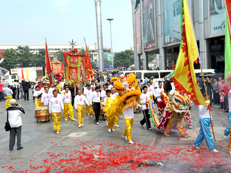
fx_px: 294
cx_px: 134
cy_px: 89
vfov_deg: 32.8
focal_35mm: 44
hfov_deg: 42.8
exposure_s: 1/250
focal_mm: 36
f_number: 9
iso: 200
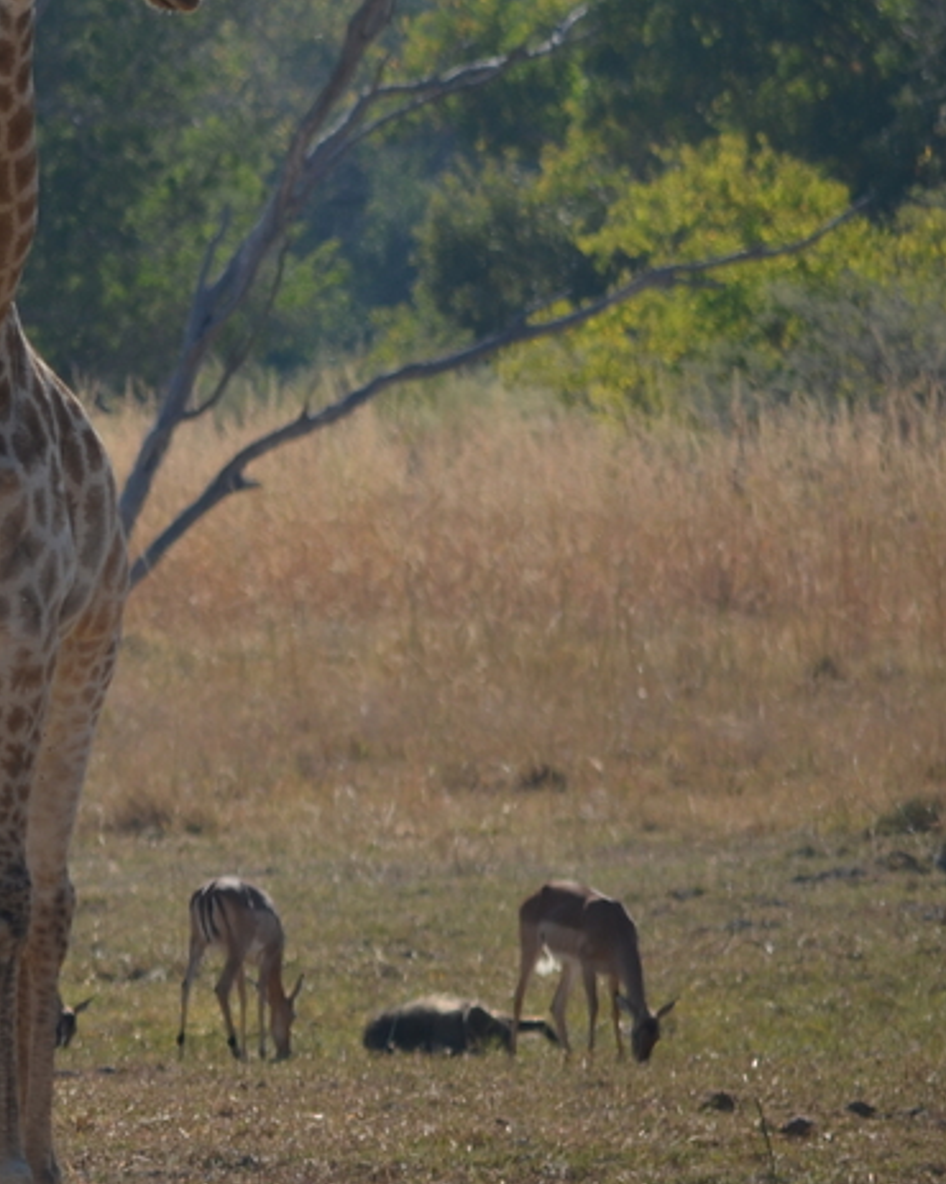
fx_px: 40834
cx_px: -603
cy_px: 611
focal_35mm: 1166
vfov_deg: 1.7
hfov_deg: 1.3
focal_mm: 300
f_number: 7.1
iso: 200
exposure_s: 1/800
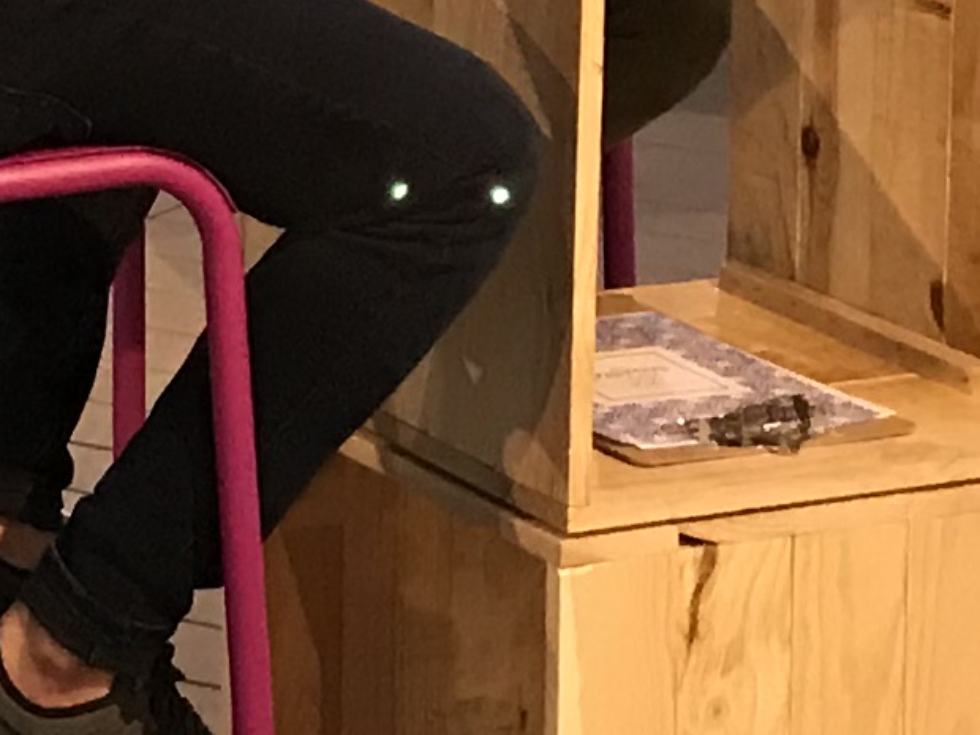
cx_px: 27
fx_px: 5153
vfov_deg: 7.9
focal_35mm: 182
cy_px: -580
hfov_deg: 10.8
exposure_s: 1/17
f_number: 1.8
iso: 80
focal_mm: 3.99
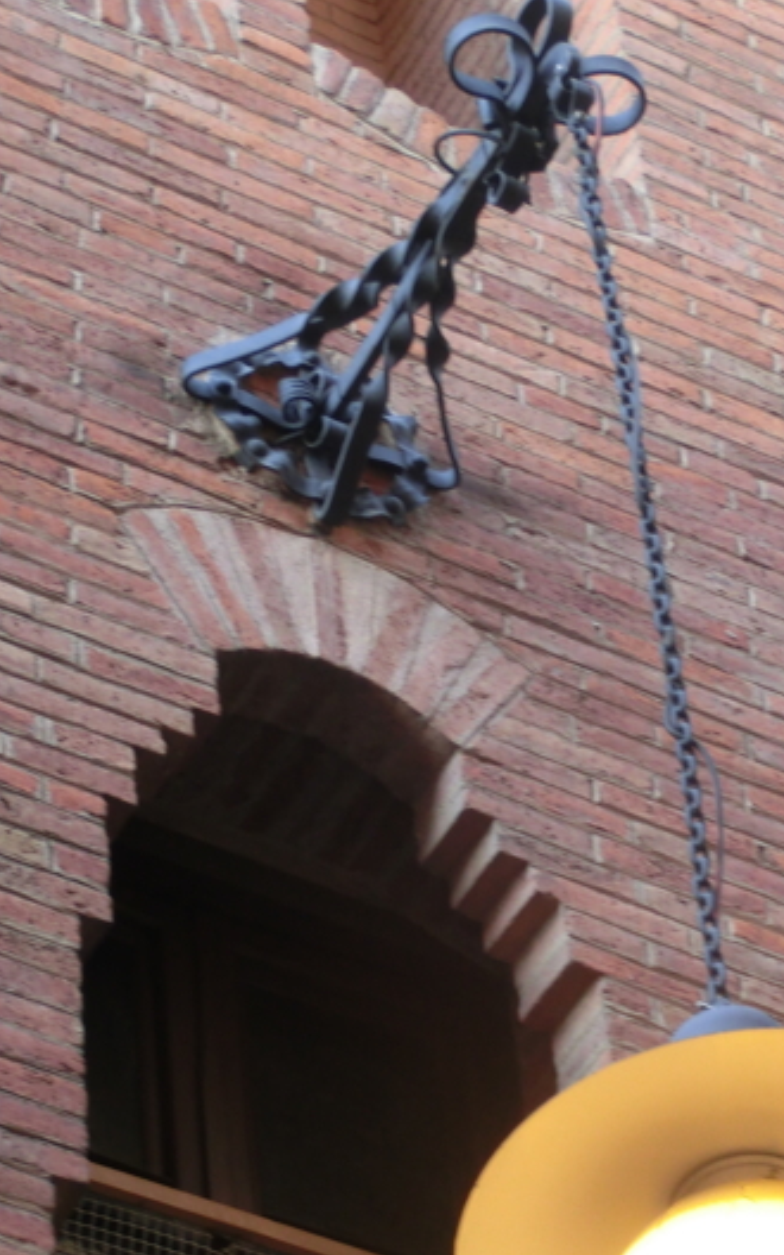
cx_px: 582
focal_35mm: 199
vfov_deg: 10.5
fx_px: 6803
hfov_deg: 6.6
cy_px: 891
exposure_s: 1/60
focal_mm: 21.94
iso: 200
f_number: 5.7
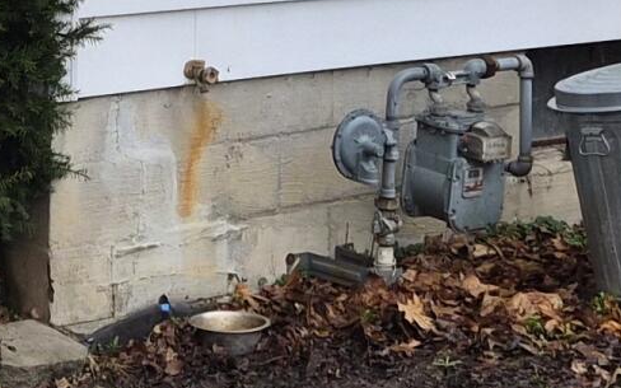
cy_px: -482
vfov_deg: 8.2
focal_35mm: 150
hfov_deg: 13.8
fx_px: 2539
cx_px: 43
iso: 80
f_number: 1.8
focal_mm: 5.4
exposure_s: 1/912
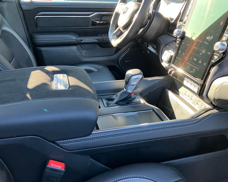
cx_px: 114
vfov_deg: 48.5
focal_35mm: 30
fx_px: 202
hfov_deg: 58.8
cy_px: 91
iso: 80
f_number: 1.8
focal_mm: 3.99
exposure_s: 1/63
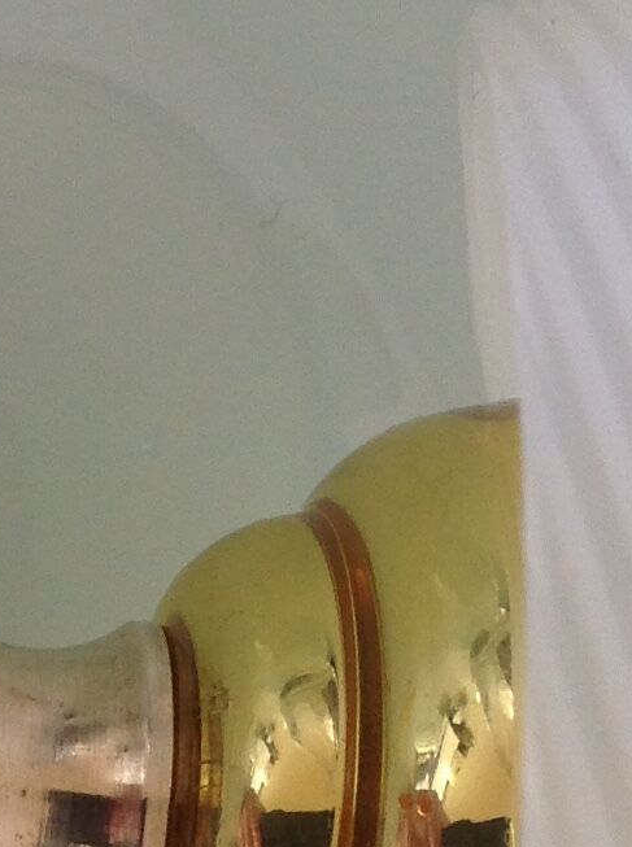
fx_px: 3396
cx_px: -9
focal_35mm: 139
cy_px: 1162
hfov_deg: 10.5
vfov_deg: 13.6
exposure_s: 1/40
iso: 64
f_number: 2.4
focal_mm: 4.28
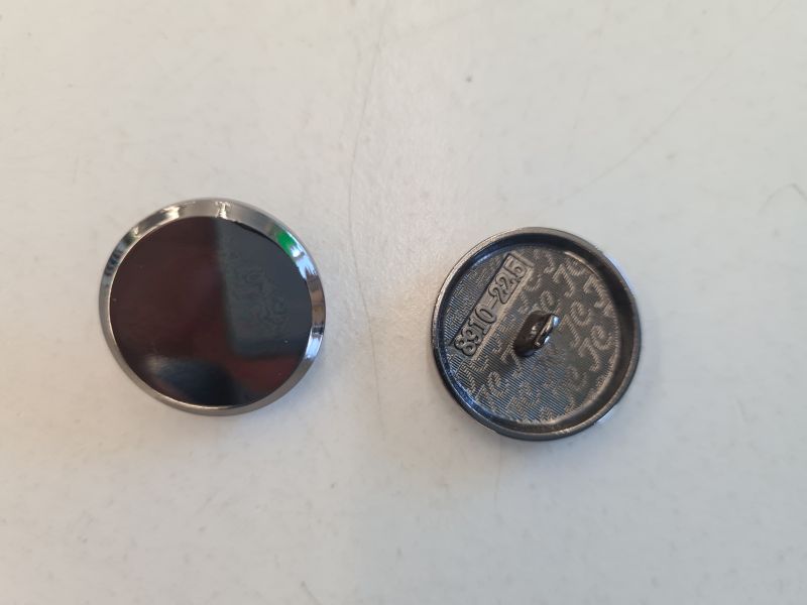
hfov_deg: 67.3
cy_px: 302
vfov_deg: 53.1
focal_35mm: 26
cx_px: 404
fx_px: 606
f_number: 1.8
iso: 100
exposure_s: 1/100
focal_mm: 5.4
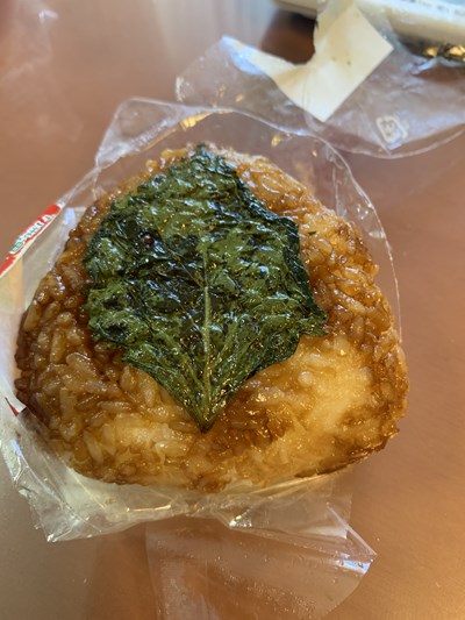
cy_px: 310
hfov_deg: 53.1
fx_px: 465
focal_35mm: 26
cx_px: 232
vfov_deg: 67.3
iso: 125
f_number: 1.8
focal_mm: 4.25
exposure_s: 1/48
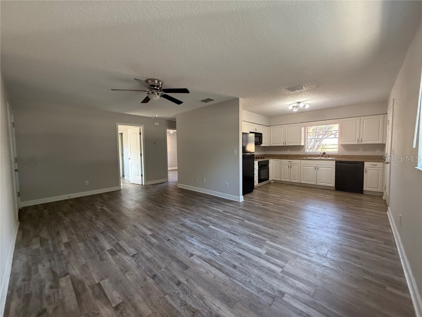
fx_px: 171
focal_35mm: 14
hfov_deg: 102.1
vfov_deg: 85.7
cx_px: 211
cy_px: 158
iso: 500
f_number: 2.2
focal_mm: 2.22
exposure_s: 1/120
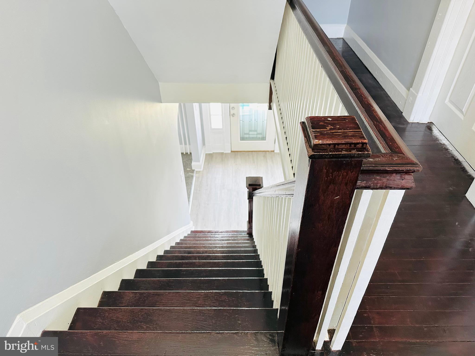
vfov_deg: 56.8
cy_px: 178
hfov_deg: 71.6
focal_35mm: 24
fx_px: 329
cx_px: 238
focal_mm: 6.86
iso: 160
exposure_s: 1/60
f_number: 1.78
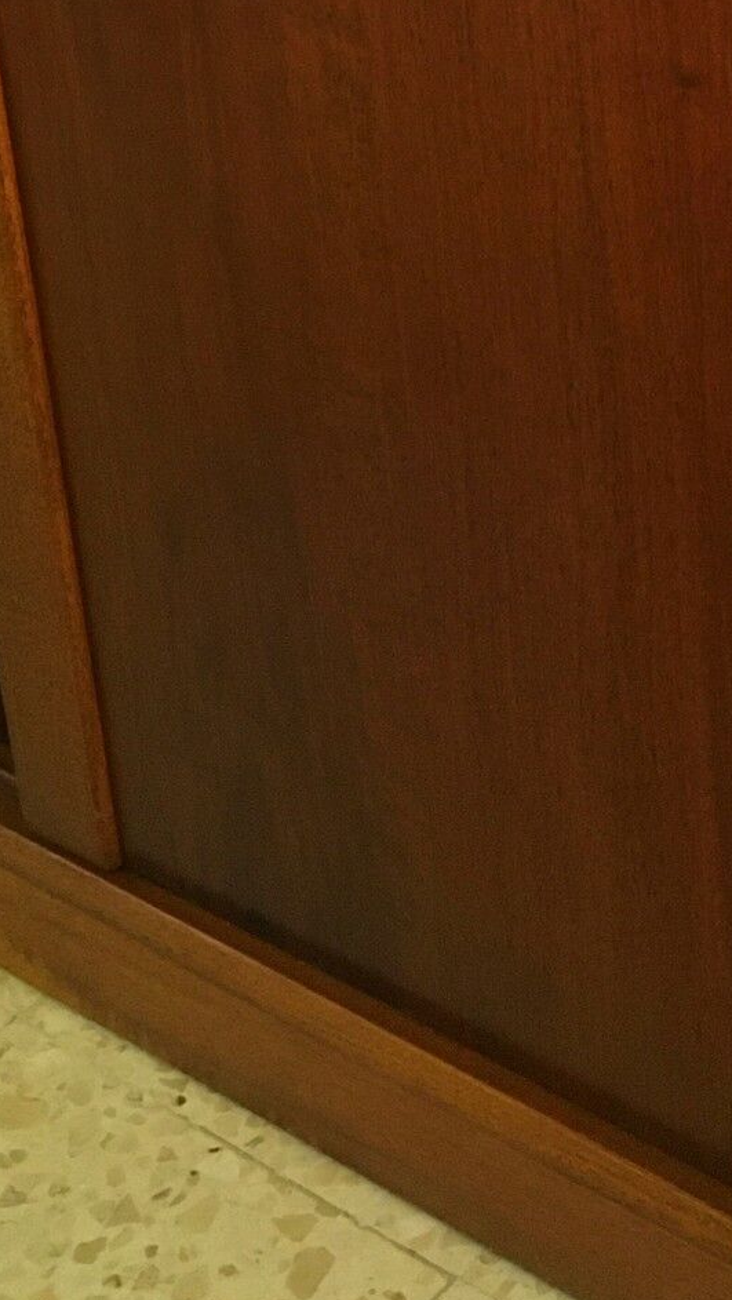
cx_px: 852
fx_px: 2310
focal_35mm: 67
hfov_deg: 17.3
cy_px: 83
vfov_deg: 29.8
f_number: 2.2
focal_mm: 4.15
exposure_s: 1/33
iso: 200
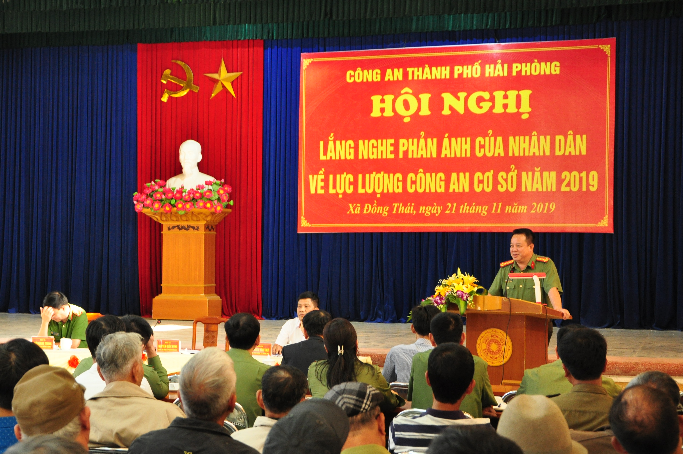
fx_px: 1383
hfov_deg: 27.6
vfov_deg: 18.6
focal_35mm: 73
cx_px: 255
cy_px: 244
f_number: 4.5
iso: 800
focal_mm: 38
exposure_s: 1/30
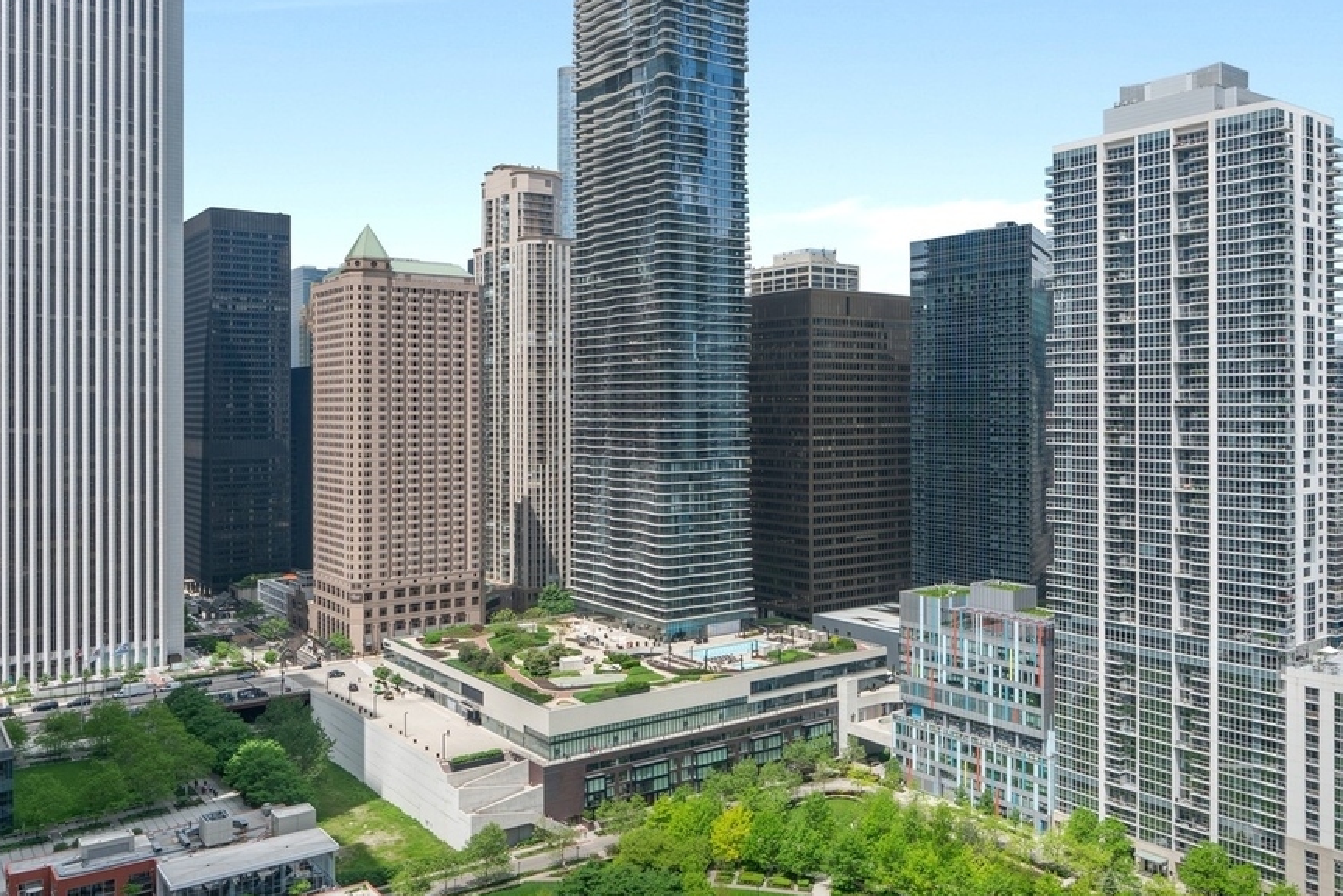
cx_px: 857
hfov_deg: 60.9
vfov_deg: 43.6
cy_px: 397
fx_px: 1119
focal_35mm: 30
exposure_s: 1/400
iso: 200
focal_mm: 16
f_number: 8
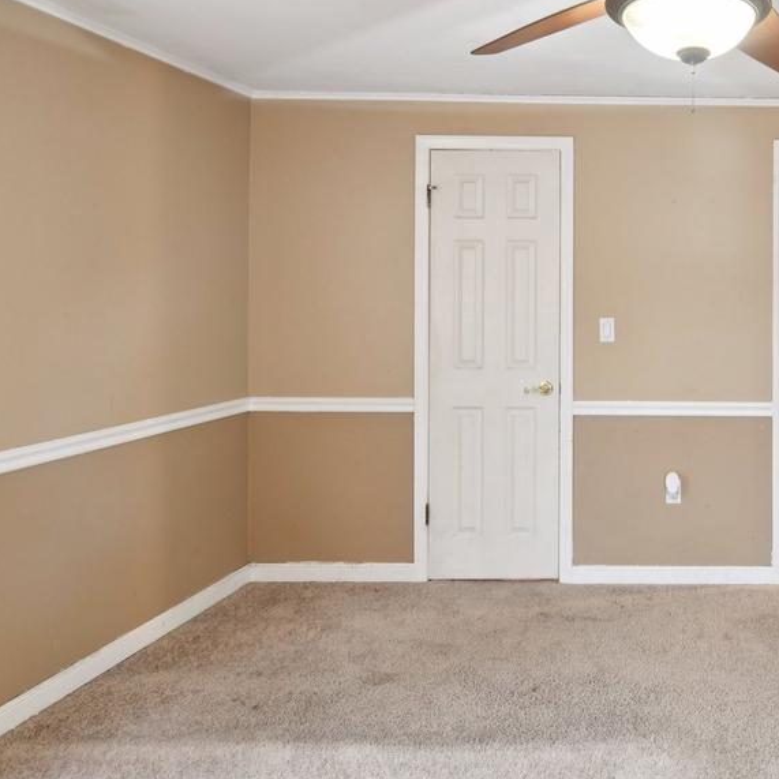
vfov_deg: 53.6
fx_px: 764
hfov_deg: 47.9
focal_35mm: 30
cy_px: 302
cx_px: 715
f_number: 8
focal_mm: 14
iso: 400
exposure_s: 1/4
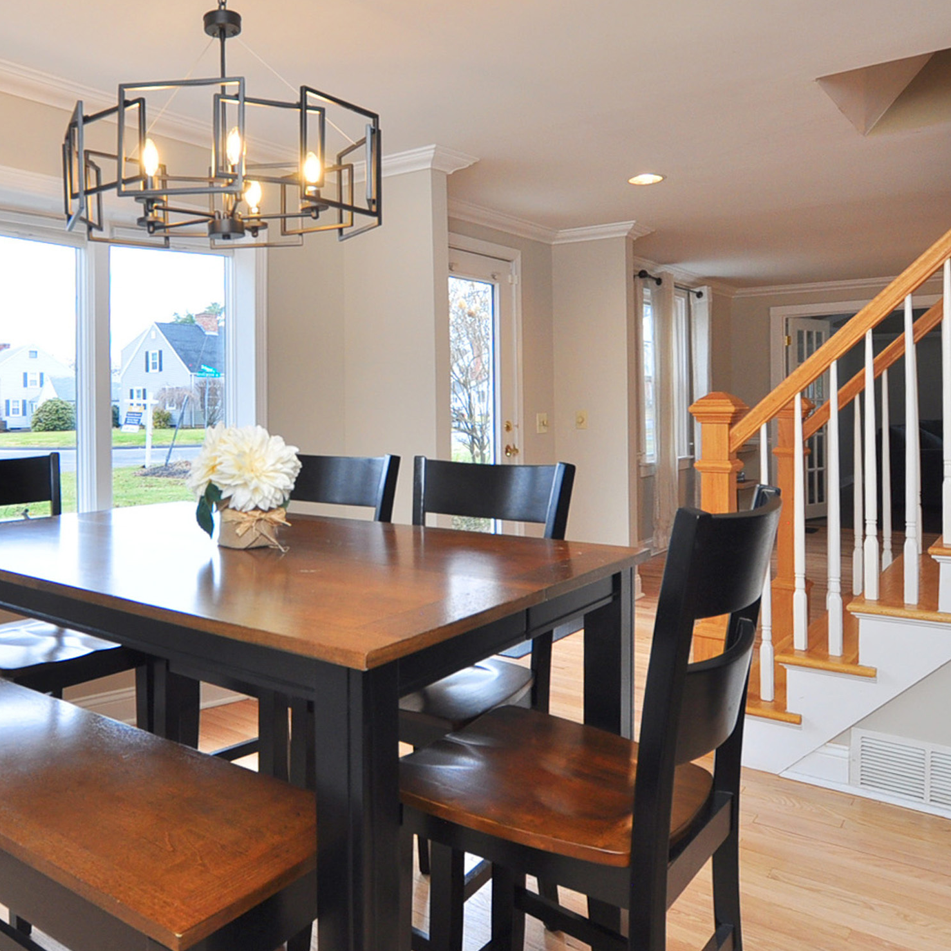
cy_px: 377
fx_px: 777
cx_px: 319
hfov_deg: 61.4
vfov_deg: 62.3
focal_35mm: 25
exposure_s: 1/100
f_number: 4.5
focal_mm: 10
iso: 320
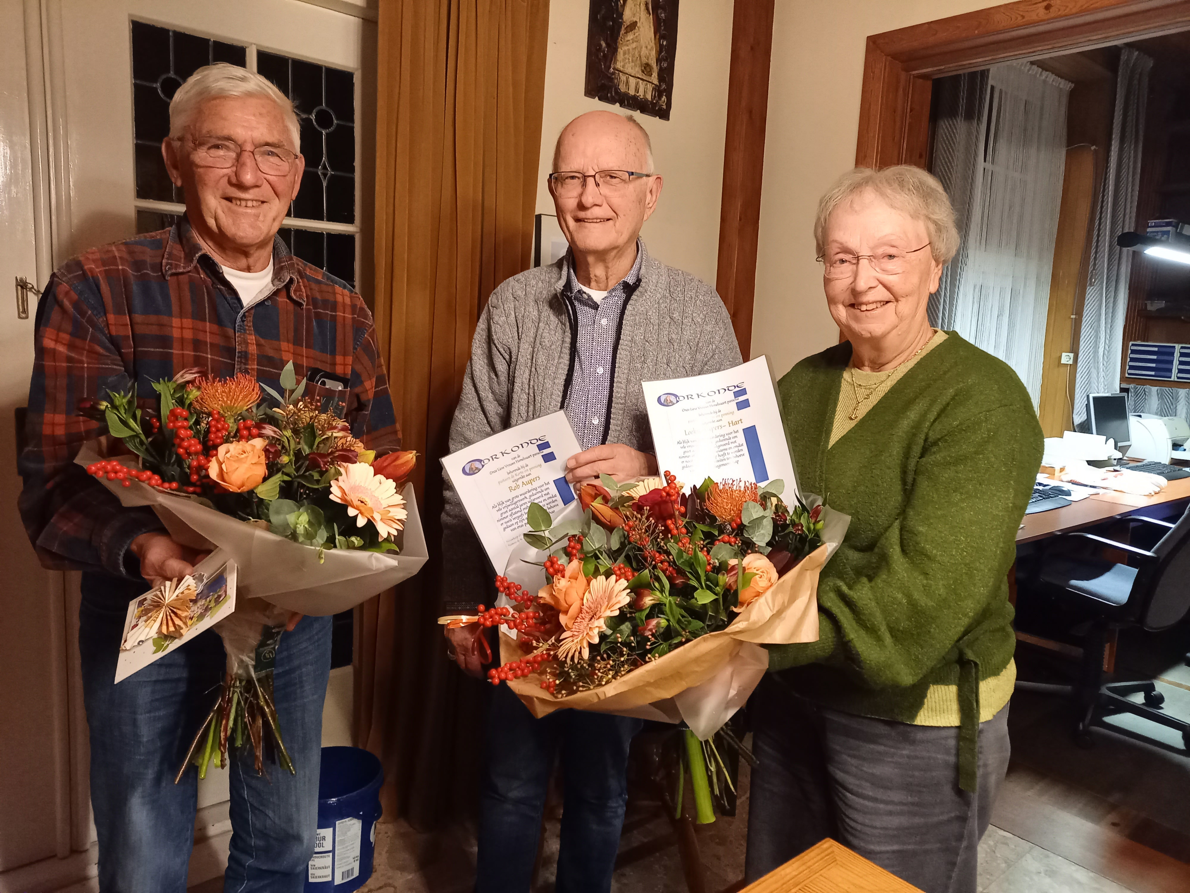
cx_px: 595
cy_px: 446
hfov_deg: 69.4
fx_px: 859
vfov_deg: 54.9
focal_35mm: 25
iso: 1000
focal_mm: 4.65
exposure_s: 1/25
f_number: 1.8
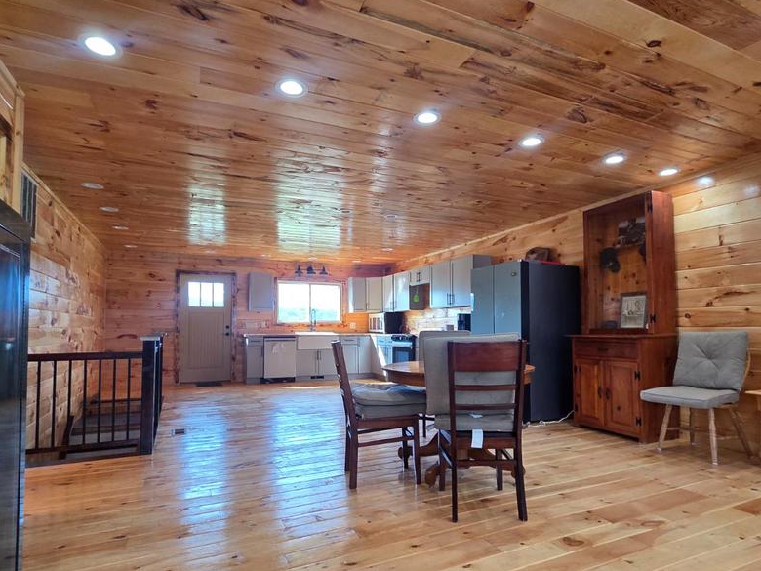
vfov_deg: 71.4
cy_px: 312
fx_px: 396
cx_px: 377
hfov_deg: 87.8
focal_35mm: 18
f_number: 2.2
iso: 200
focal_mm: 2.2
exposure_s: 1/120
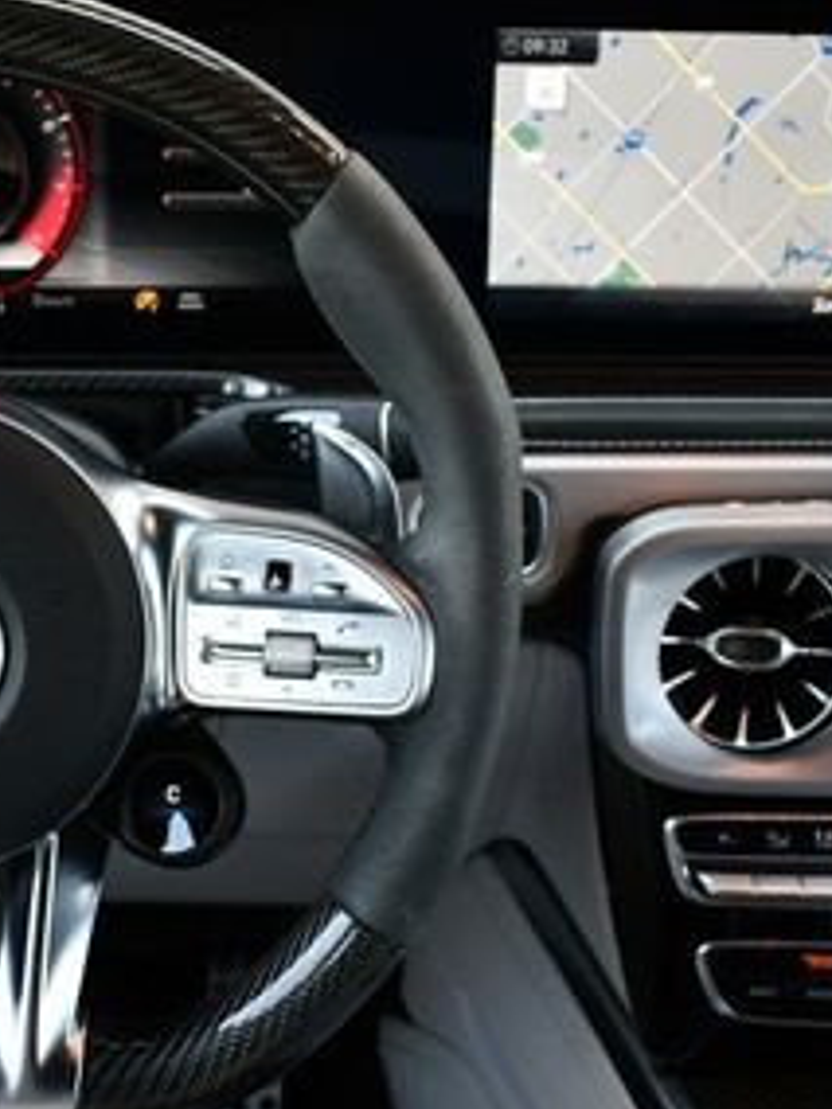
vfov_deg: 25.0
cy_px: 644
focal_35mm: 78
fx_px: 2500
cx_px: 312
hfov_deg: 18.9
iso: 640
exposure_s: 1/250
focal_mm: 18
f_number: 3.5
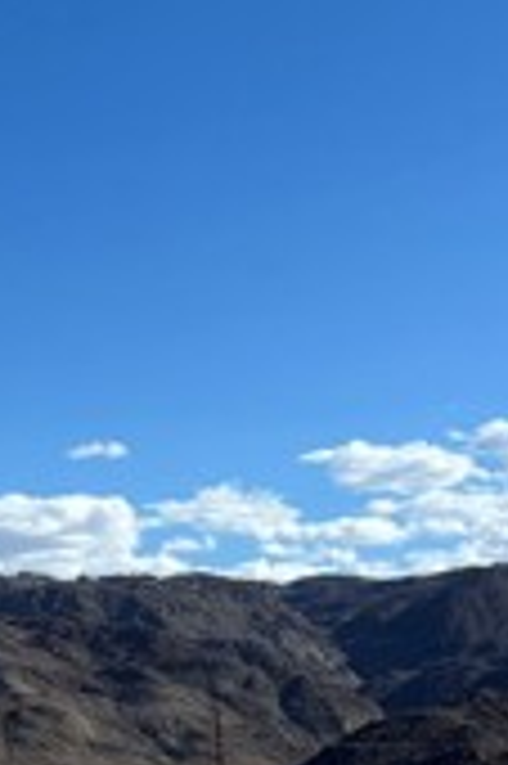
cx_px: -472
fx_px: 2163
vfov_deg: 19.5
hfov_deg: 12.1
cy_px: 756
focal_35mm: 102
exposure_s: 1/4854
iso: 50
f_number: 1.6
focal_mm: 5.96
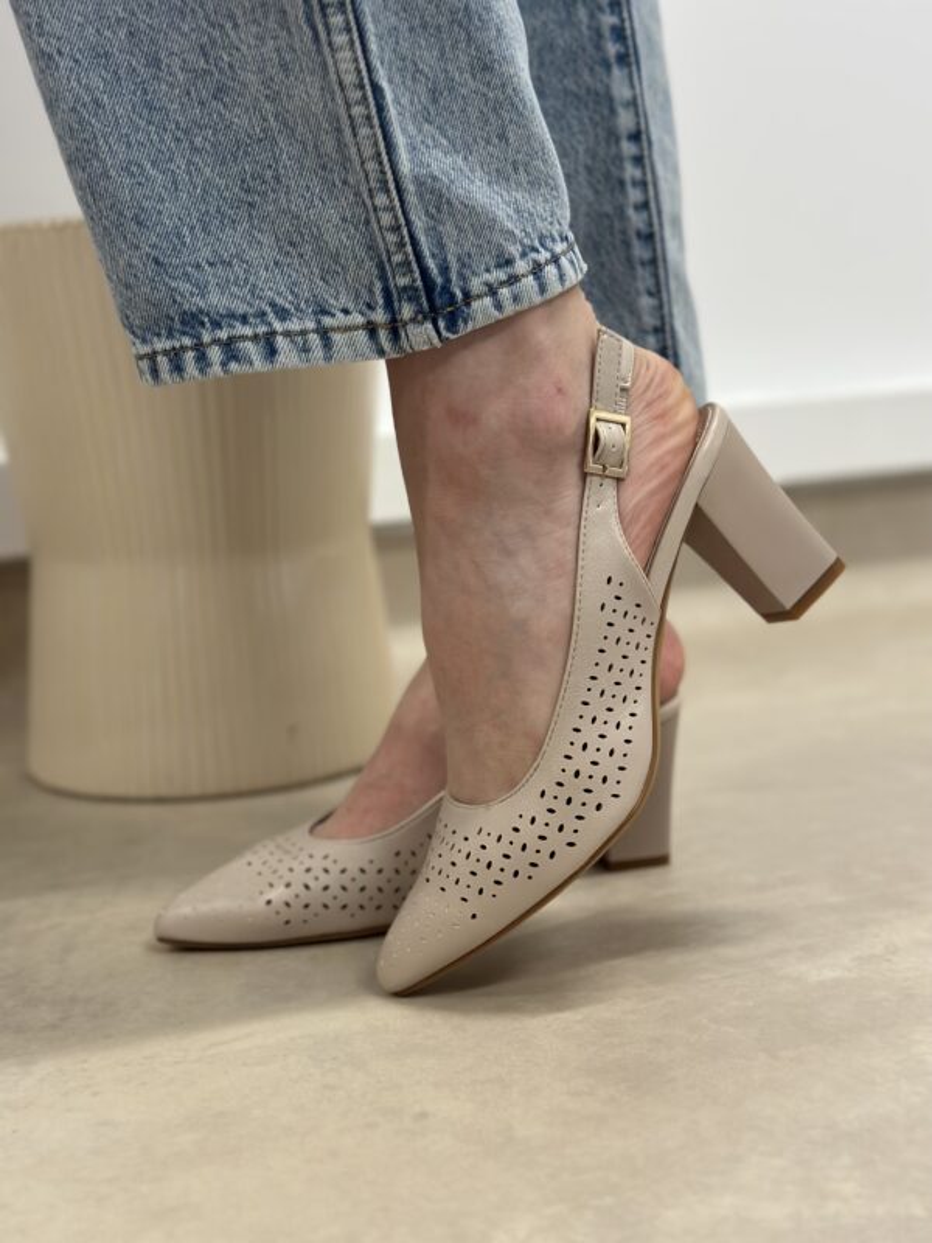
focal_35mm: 48
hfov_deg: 30.3
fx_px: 1723
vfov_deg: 39.7
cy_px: 622
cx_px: 466
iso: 160
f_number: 1.78
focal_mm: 6.86
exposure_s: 1/100
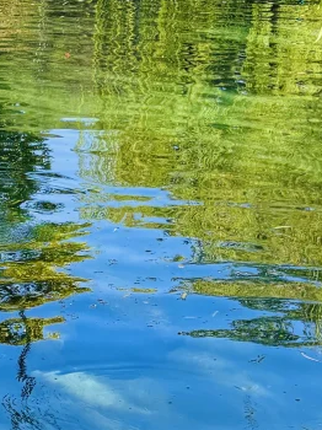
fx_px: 1329
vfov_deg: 18.3
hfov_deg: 13.7
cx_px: 36
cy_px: 316
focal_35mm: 107
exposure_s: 1/684
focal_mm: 5.96
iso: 50
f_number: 1.6
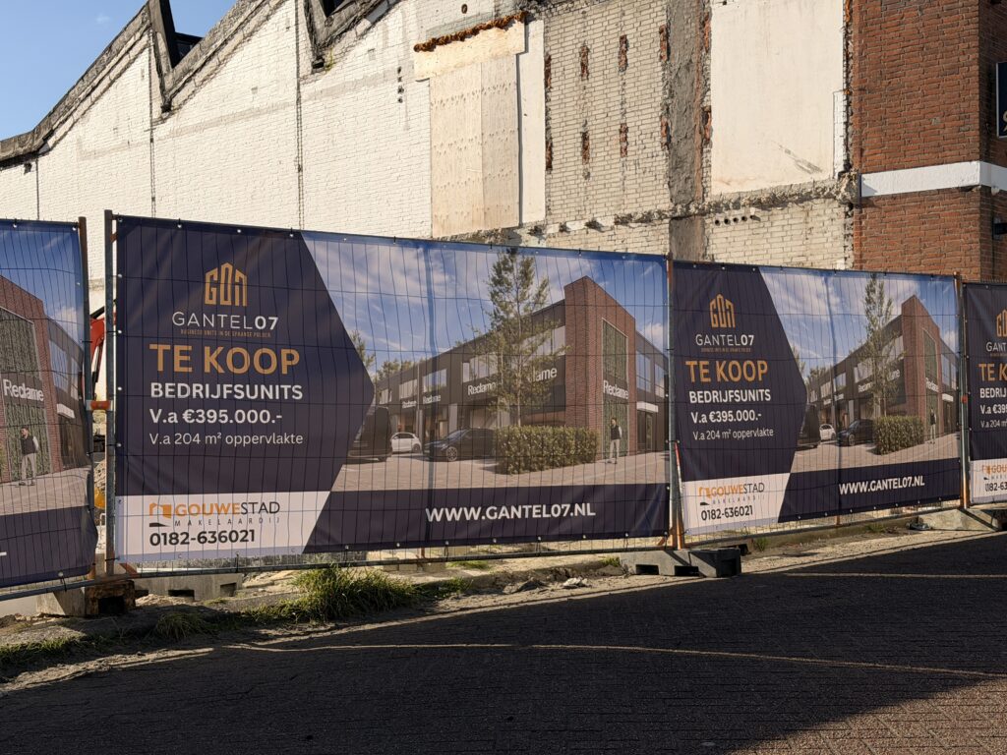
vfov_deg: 30.3
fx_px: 1396
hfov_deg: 39.7
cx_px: 504
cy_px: 378
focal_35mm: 48
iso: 80
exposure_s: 1/7143
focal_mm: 6.76
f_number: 1.78
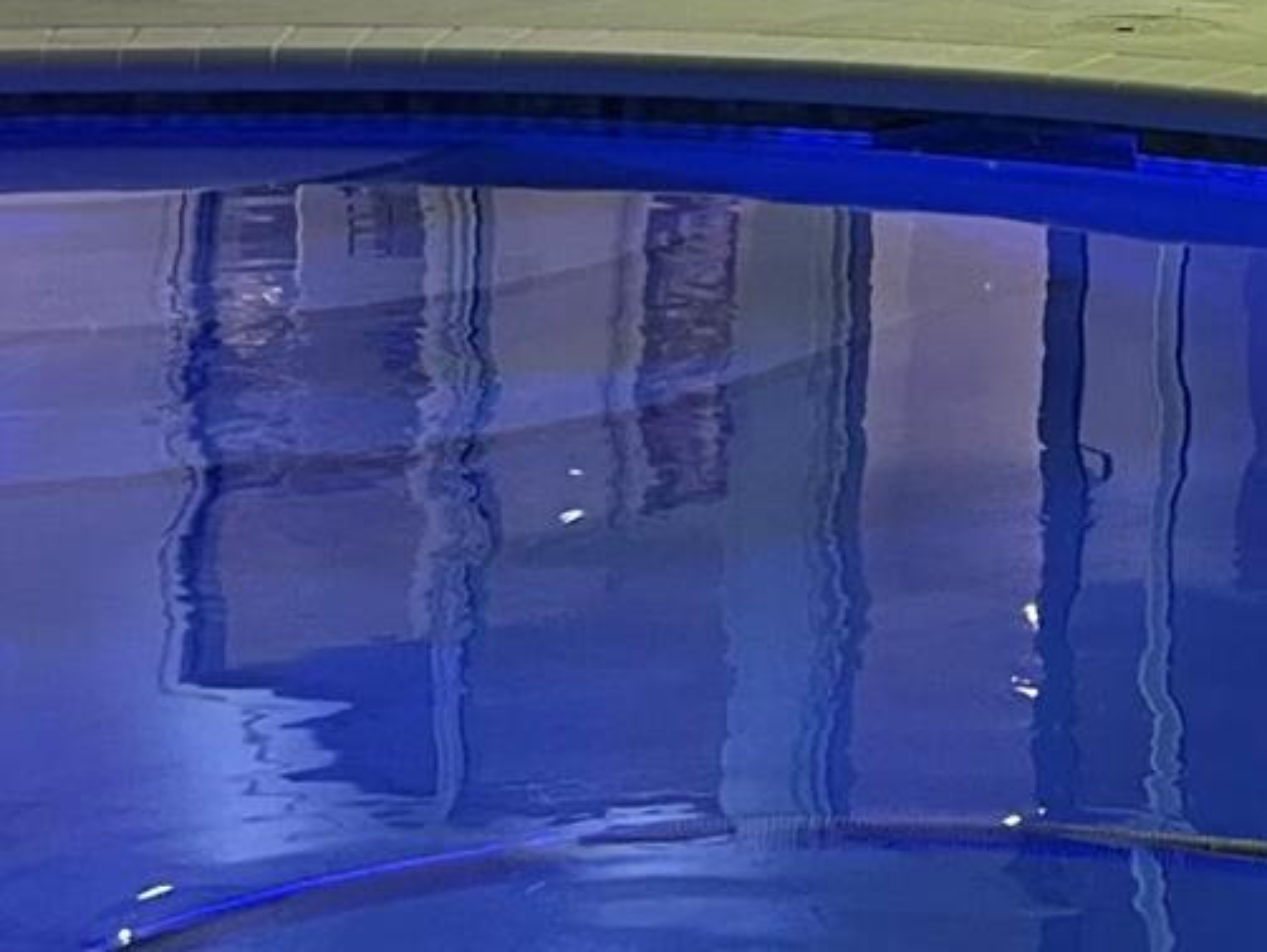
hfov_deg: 18.0
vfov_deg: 13.2
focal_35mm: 106
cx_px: 1333
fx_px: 3882
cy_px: -462
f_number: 1.5
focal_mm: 5.7
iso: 250
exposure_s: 1/60
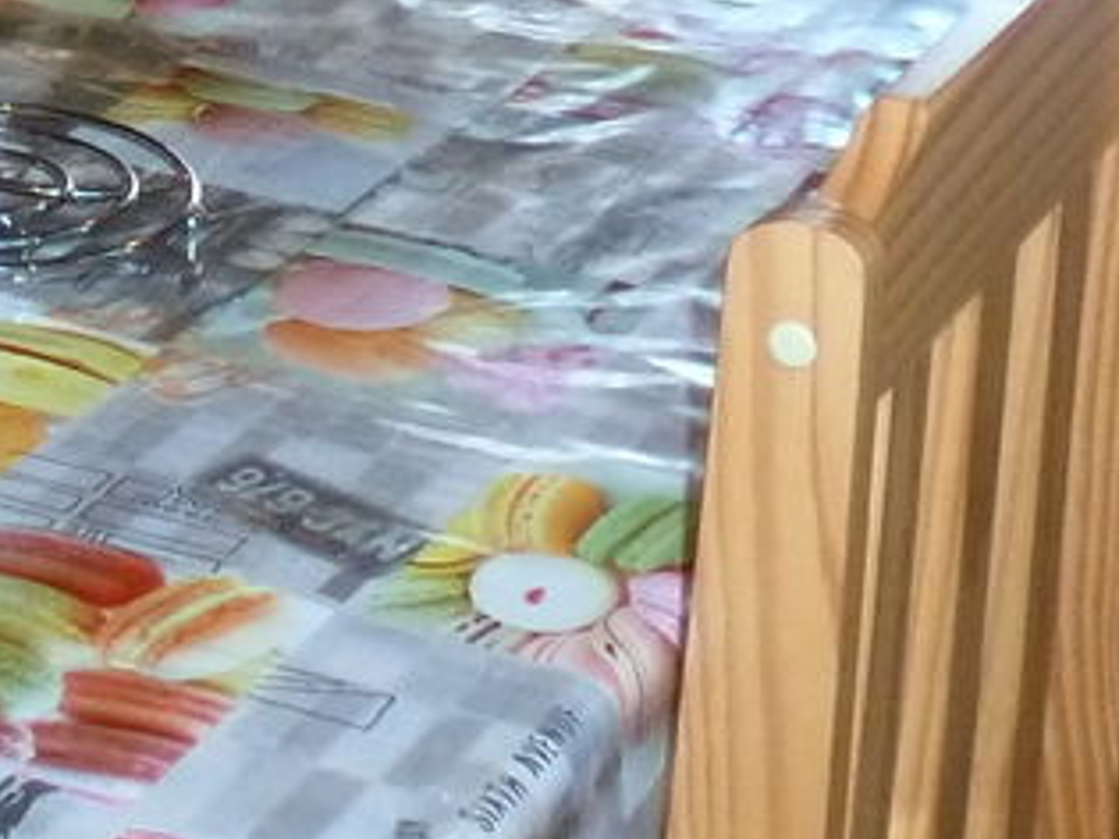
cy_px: -608
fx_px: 3942
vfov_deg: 11.4
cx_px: -575
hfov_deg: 15.0
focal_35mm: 122
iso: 320
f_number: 3.3
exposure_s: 1/60
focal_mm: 4.3
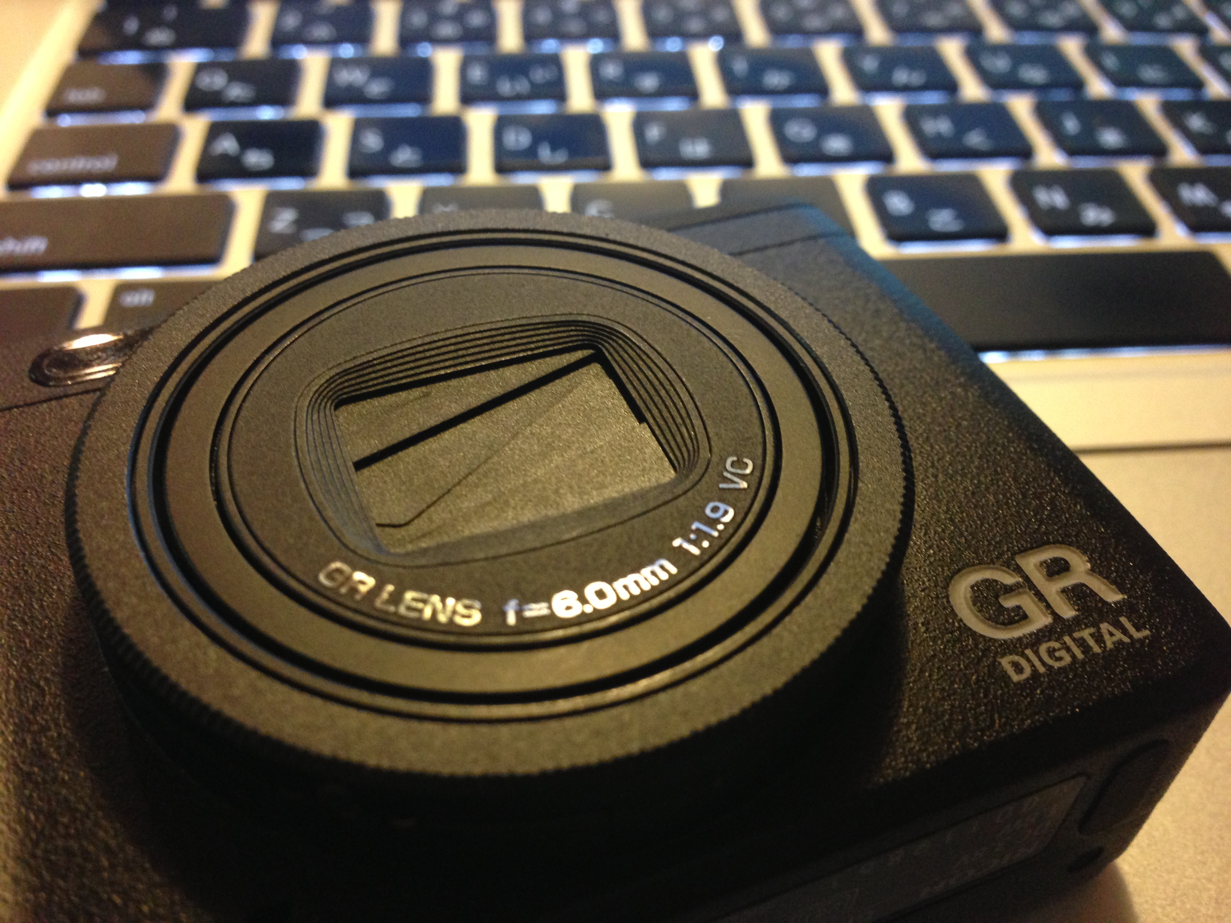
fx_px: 1174
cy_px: 462
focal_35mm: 33
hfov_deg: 55.4
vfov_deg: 42.9
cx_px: 616
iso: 250
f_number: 2.4
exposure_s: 1/20
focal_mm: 4.13
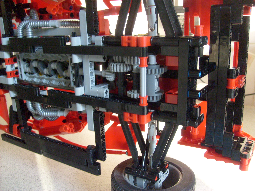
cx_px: 128
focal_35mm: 35
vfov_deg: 40.7
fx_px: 258
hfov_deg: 52.6
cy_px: 96
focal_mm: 5.8
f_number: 2.8
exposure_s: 1/45
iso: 120
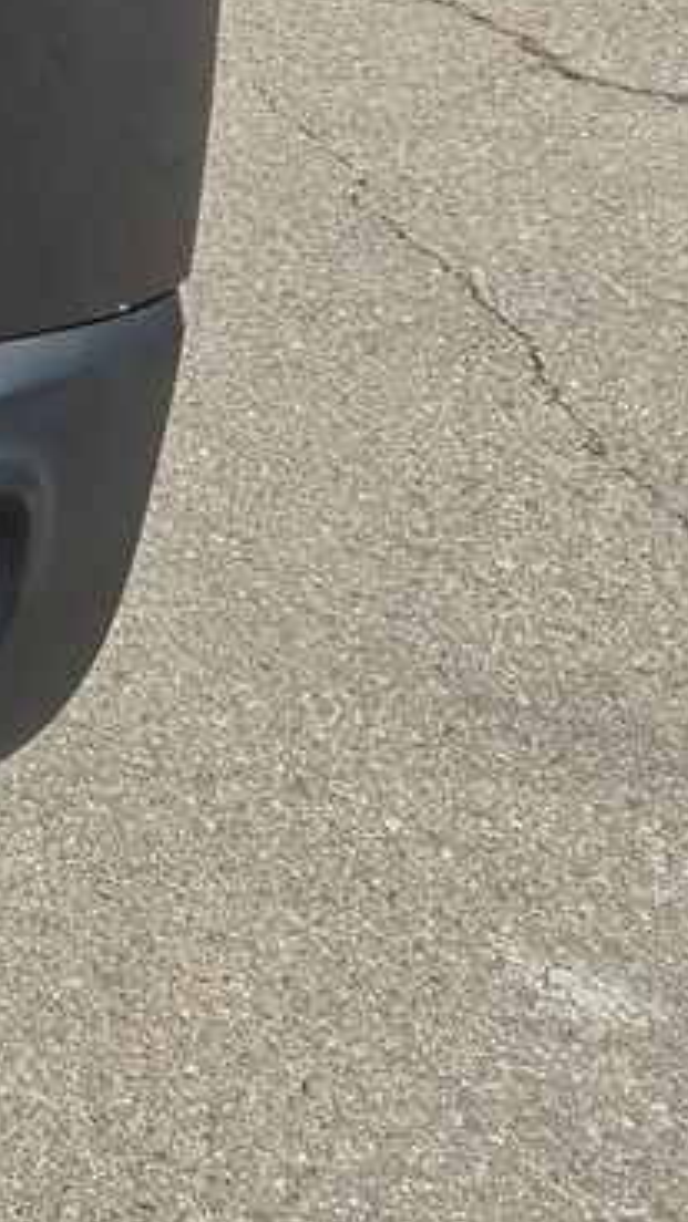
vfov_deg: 18.2
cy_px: -392
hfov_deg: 9.0
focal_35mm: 109
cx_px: -1369
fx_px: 3535
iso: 25
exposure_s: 1/1492
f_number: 1.8
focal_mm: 5.4
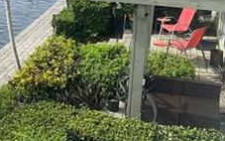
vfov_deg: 17.4
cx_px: 8
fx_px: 448
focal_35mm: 73
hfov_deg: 26.9
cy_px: -2
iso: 32
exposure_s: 1/2028
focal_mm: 4.25
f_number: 1.8
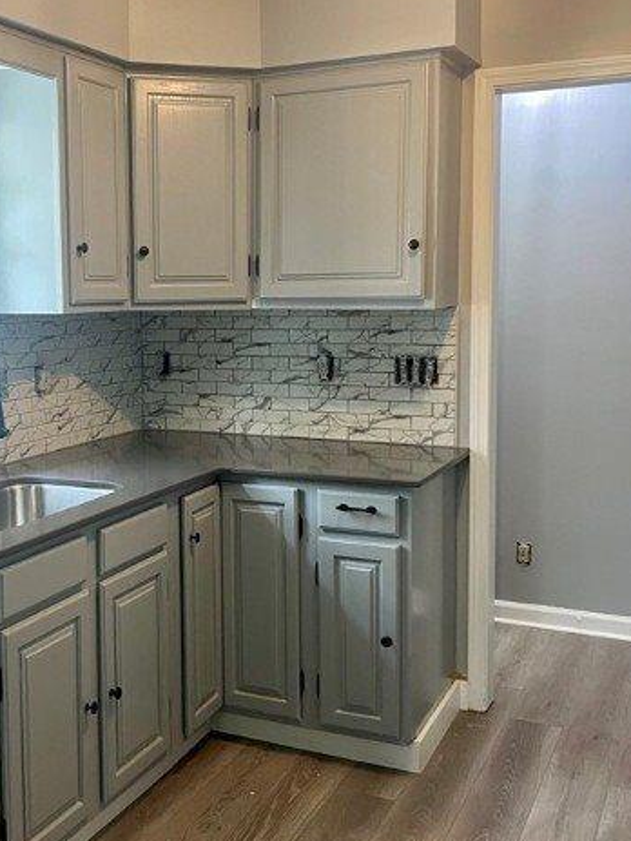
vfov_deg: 43.8
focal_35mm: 43
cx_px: 165
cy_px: 390
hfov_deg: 33.0
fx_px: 1045
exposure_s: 1/40
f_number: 1.8
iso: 400
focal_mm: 4.25
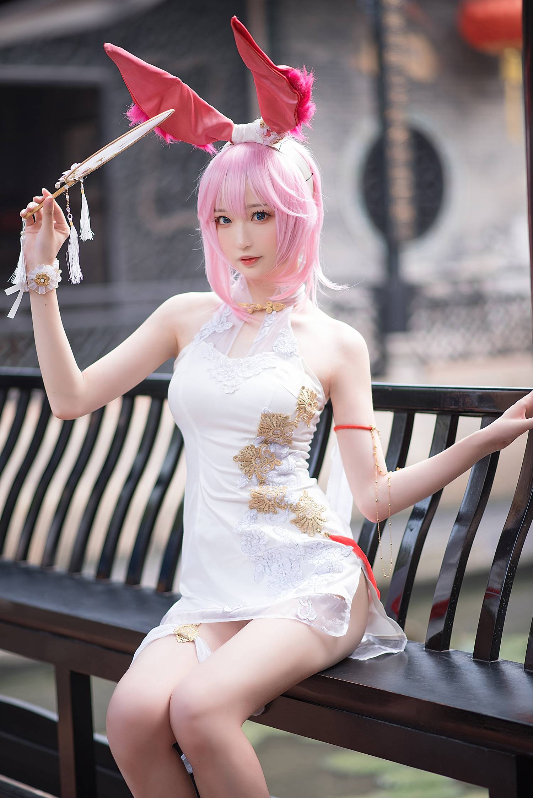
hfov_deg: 16.1
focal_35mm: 85
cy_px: 399
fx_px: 1886
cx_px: 266
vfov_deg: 23.9
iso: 100
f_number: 1.8
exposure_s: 1/320
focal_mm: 85
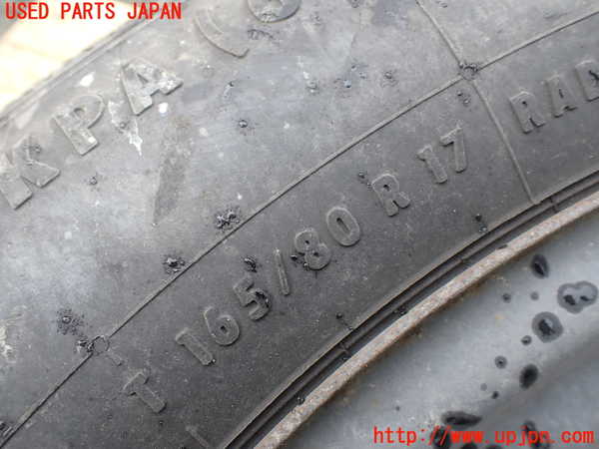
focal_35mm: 30
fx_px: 519
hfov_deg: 60.0
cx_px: 300
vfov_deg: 46.8
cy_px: 224
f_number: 2.3
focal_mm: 5.4
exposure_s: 1/125
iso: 160
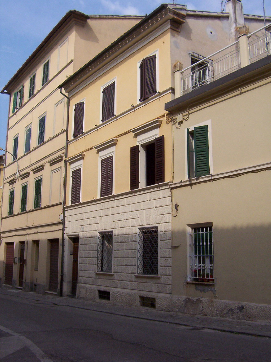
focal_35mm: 36
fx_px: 376
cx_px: 136
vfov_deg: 51.4
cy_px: 181
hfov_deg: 39.7
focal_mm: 5.54
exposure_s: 1/1230
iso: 100
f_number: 5.24
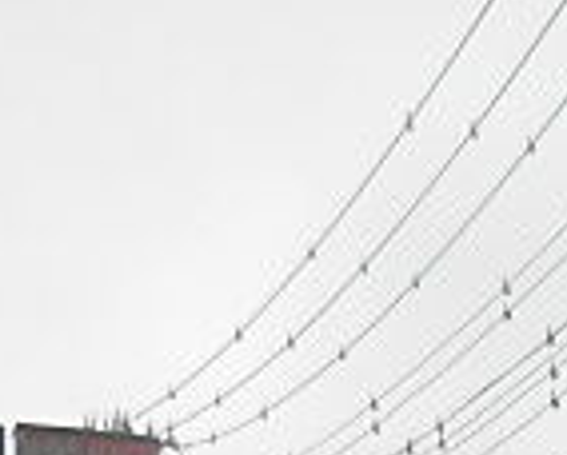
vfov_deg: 12.5
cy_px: 894
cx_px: 611
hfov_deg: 16.9
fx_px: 1848
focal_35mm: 110
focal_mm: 4.5
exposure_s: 1/200
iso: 80
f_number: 3
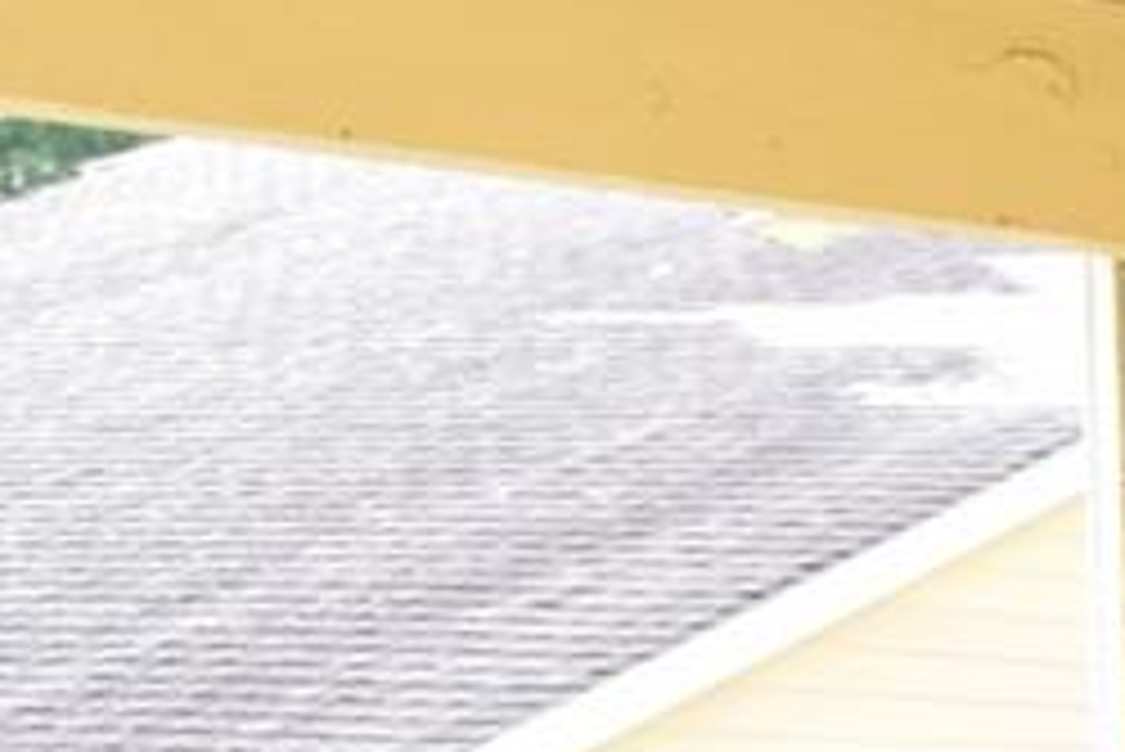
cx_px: 2768
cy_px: 1130
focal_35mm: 96
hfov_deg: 14.0
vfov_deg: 13.4
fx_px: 3002
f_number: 3.5
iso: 800
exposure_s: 1/500
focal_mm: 10
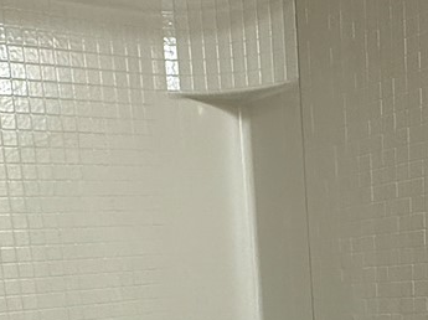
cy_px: 406
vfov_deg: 20.7
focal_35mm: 65
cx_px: 242
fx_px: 803
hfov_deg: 29.8
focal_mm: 2.22
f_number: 2.2
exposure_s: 1/120
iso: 200
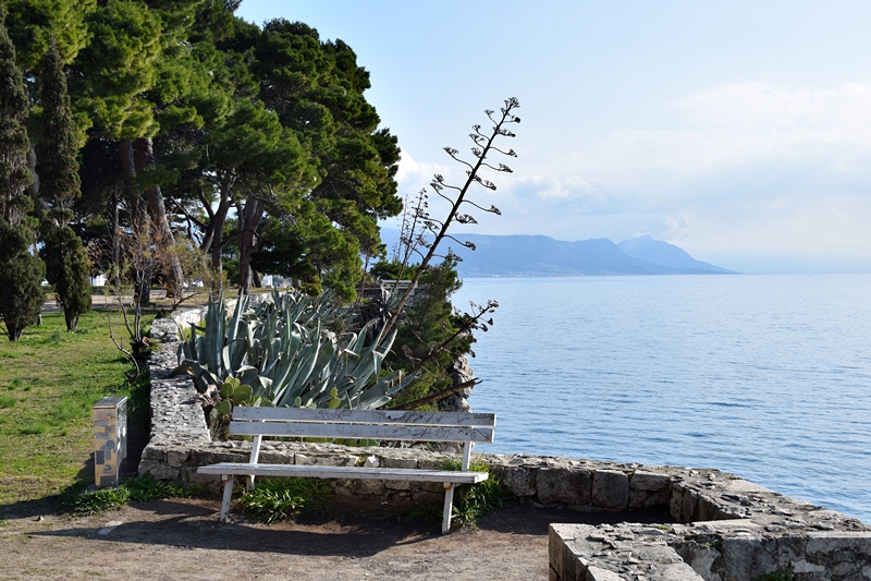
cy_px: 290
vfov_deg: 26.5
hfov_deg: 38.9
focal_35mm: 51
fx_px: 1234
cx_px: 436
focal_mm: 34
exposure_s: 1/400
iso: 200
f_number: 10
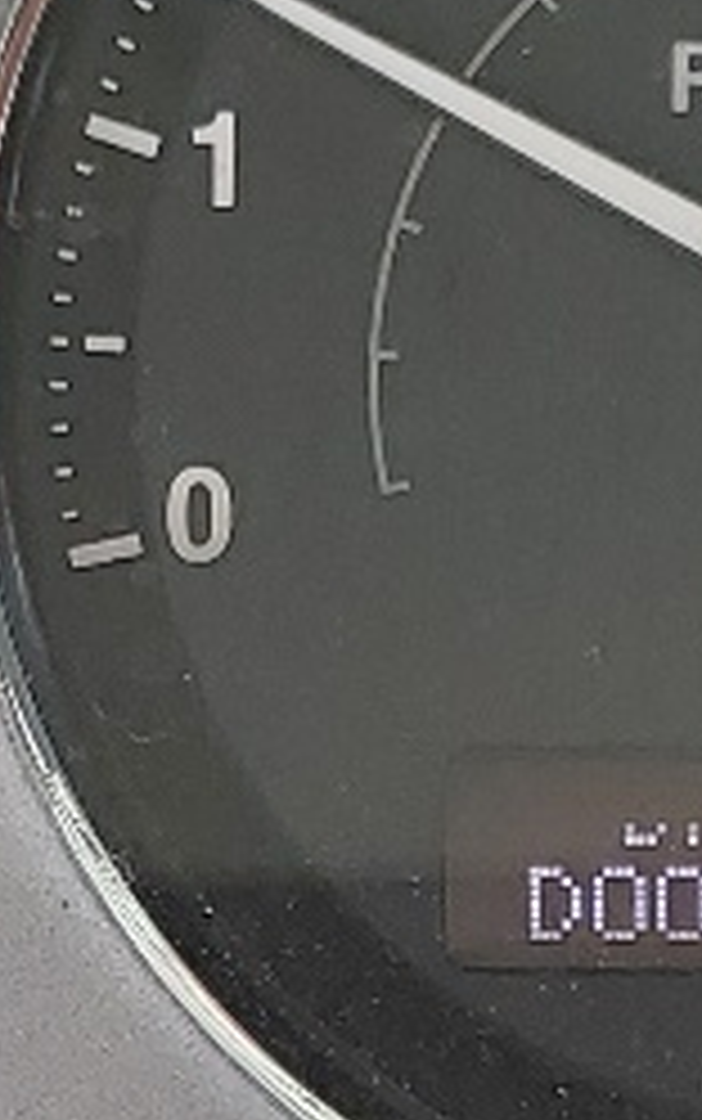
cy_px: 616
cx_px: -176
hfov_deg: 7.4
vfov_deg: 11.8
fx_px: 5409
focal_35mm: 177
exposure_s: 1/256
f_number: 1.5
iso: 50
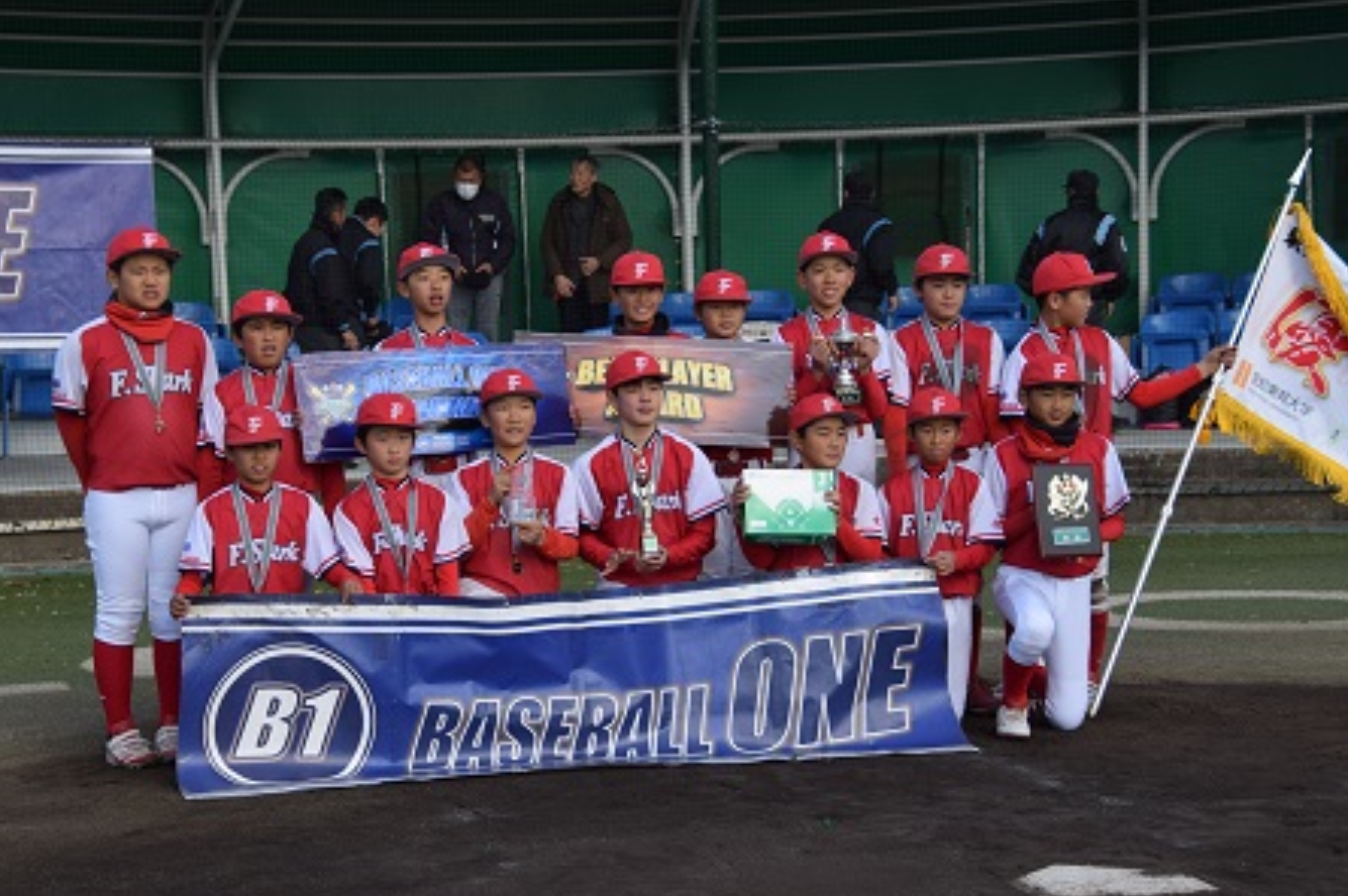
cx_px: 682
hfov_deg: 22.5
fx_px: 3388
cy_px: 462
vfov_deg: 15.1
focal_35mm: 91
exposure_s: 1/250
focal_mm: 55
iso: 200
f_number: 8
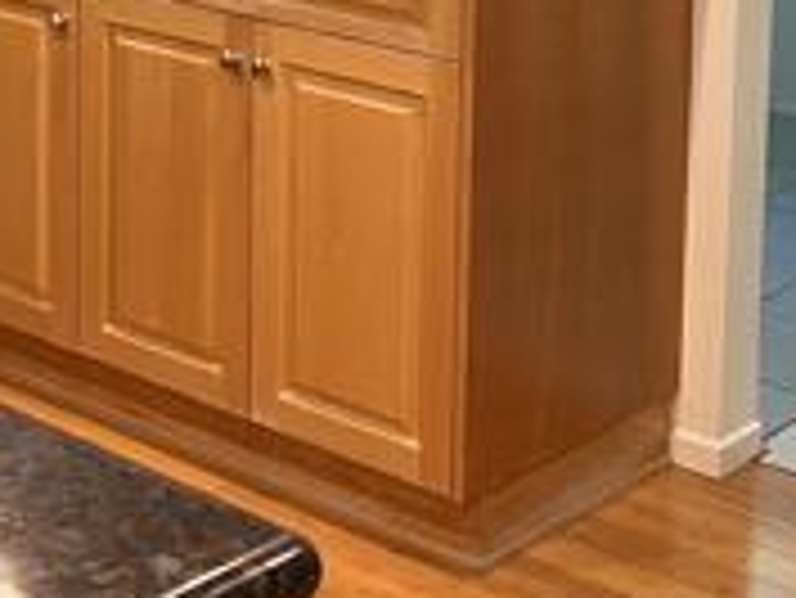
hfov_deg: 20.2
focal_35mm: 94
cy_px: -238
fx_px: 2163
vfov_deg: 14.9
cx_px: -9
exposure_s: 1/60
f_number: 1.5
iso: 100
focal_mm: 5.7
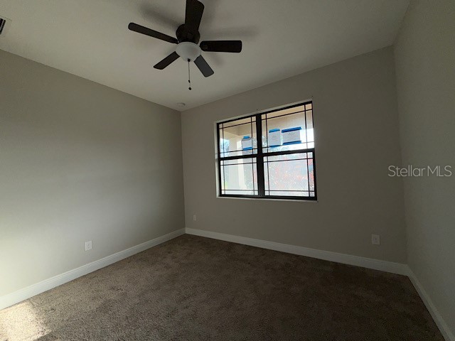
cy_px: 170
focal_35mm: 14
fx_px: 184
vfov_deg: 85.7
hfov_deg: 102.1
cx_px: 228
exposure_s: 1/164
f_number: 2.2
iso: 16
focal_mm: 2.22
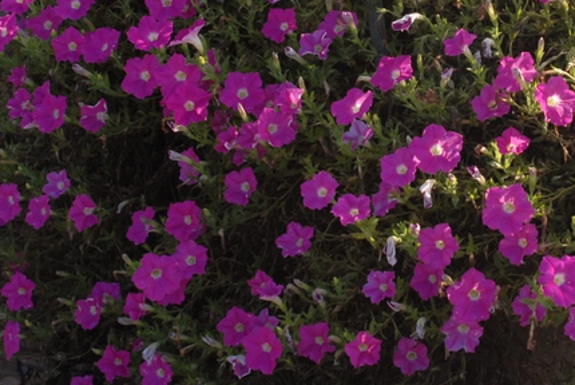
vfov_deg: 13.6
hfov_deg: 20.3
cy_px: 22
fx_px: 1599
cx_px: 412
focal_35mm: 100
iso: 400
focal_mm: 28
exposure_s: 1/200
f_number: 7.1
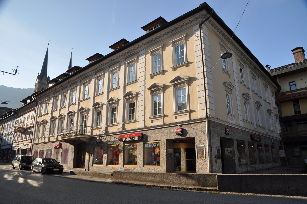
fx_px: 204
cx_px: 154
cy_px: 102
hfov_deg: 73.8
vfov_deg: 53.0
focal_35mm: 24
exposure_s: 1/160
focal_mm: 16
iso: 200
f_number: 8
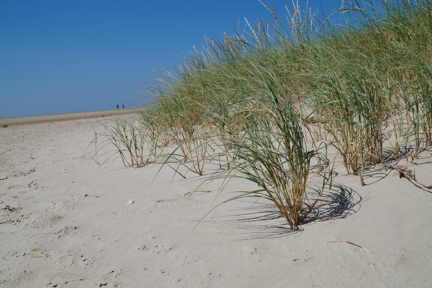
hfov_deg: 53.1
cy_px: 144
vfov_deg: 36.8
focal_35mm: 36
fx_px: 432
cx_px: 216
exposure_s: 1/400
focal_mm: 24
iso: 100
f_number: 10
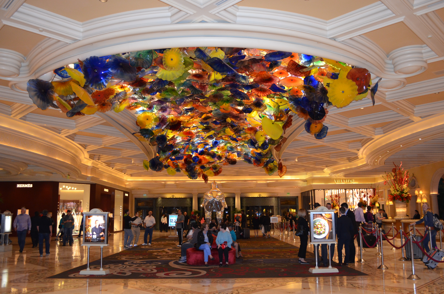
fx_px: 406
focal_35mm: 33
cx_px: 222
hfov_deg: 57.3
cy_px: 147
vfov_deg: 39.8
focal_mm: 22
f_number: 3.8
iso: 1100
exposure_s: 1/60
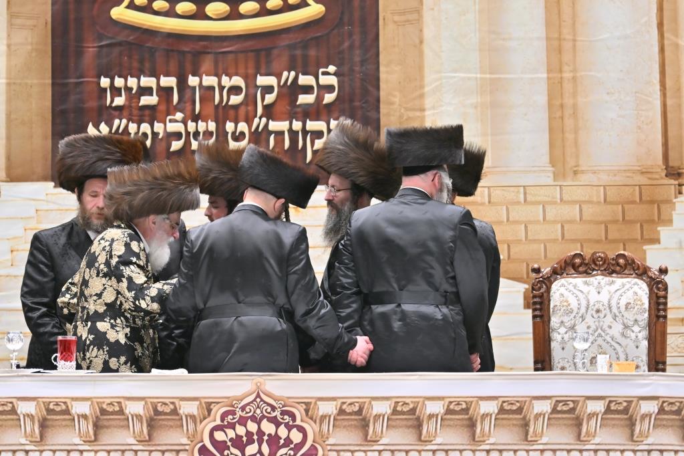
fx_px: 3419
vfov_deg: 7.6
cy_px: 228
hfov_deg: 11.4
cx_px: 342
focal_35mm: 180
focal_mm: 120
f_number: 2.8
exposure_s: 1/250
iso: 400
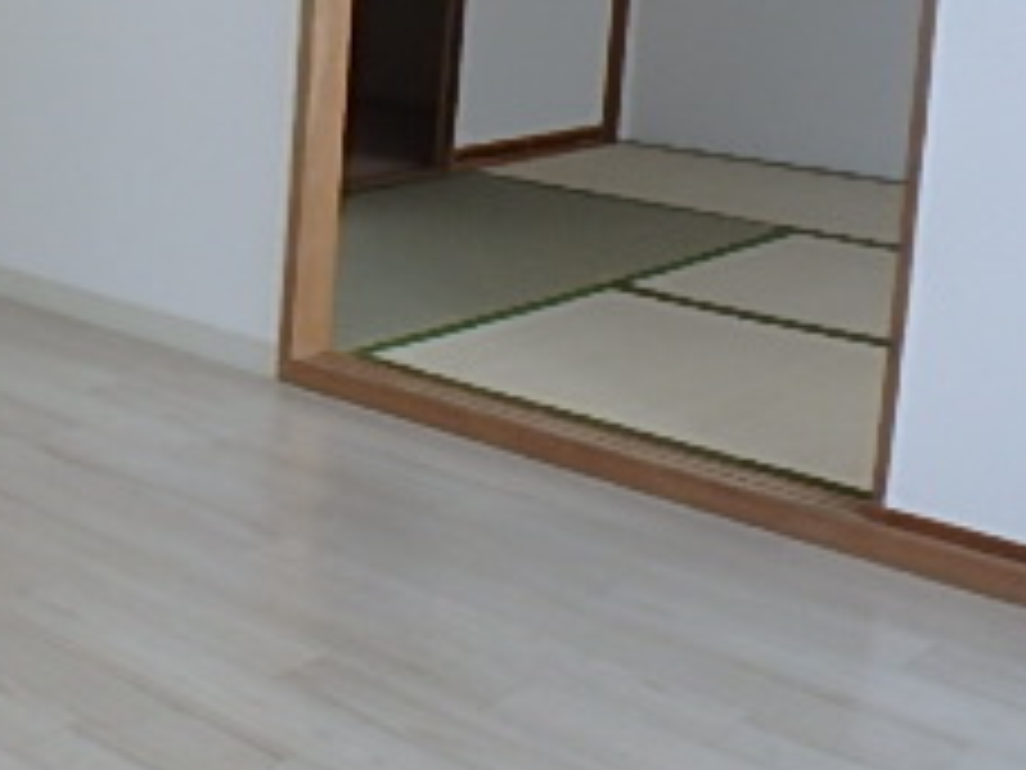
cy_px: 63
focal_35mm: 59
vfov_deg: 24.1
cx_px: -351
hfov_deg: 26.9
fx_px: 1749
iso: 200
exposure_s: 1/50
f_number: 3.5
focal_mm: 3.7
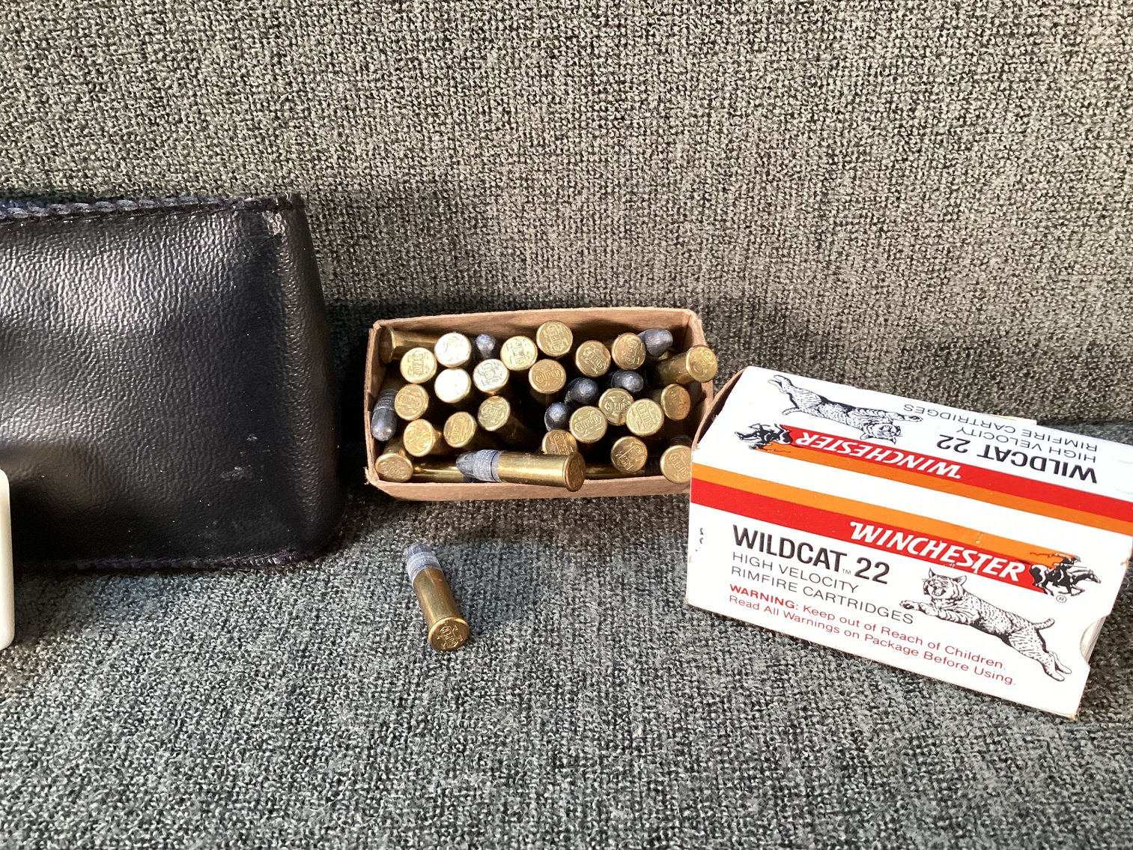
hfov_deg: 58.3
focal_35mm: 31
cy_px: 425
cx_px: 566
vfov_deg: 45.4
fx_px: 1015
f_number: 2.4
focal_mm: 3.3
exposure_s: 1/60
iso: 160
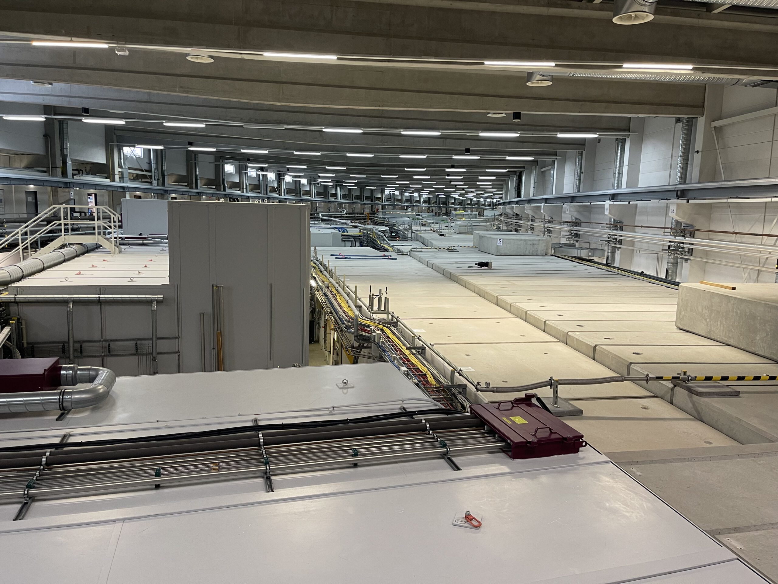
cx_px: 389
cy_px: 292
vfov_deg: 54.9
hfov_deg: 69.4
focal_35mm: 25
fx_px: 562
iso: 160
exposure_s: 1/50
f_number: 1.6
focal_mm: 5.1
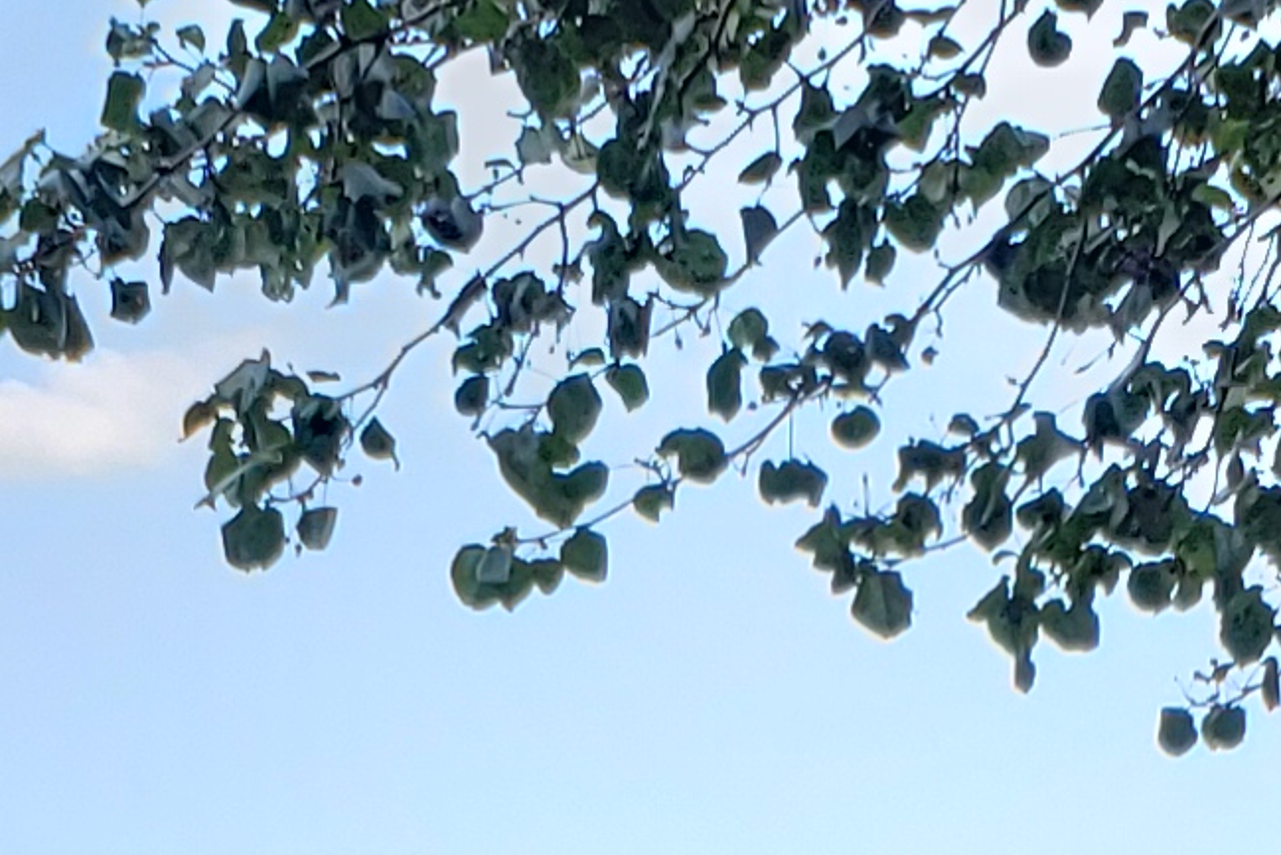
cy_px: 1534
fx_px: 5979
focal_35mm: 168
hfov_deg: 12.2
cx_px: 685
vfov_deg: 7.9
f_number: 2.4
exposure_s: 1/210
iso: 50
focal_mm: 4.3
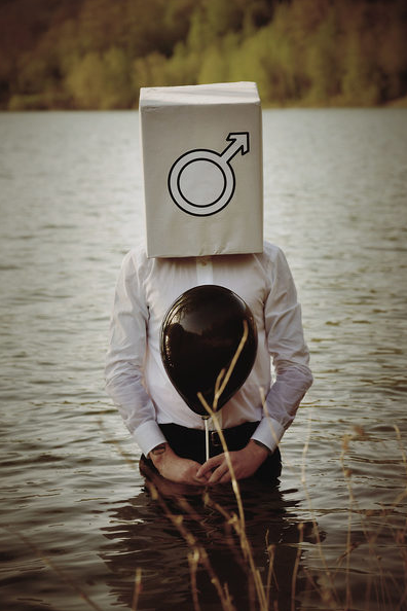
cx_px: 205
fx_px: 1797
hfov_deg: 12.9
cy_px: 308
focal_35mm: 106
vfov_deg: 19.3
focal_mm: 105
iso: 100
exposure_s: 1/160
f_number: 6.3
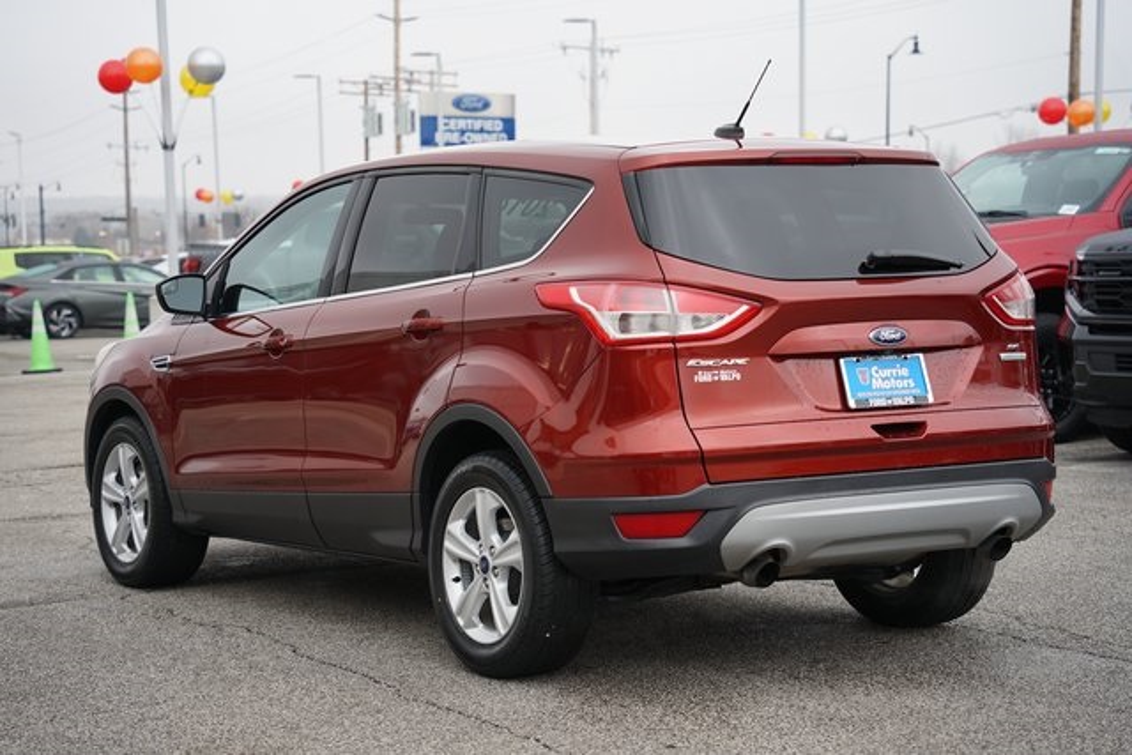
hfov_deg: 28.1
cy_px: 378
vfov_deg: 18.9
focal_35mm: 72
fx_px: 2264
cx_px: 566
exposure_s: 1/80
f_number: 4
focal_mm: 72
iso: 125
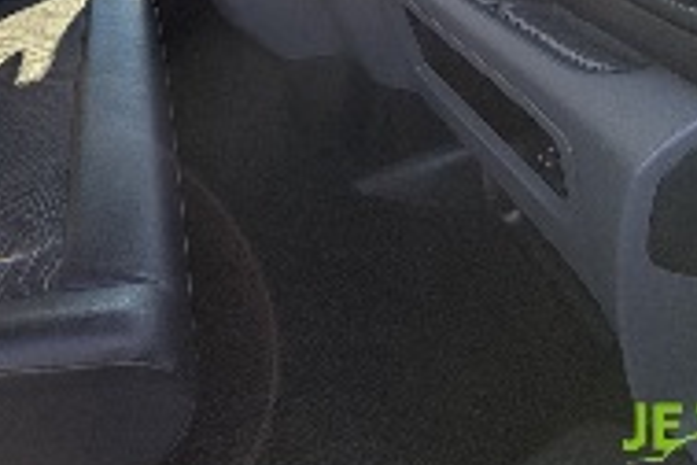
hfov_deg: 54.7
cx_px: 140
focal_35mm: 32
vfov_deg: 35.7
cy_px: -33
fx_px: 620
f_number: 2.2
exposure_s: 1/289
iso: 64
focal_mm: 2.22
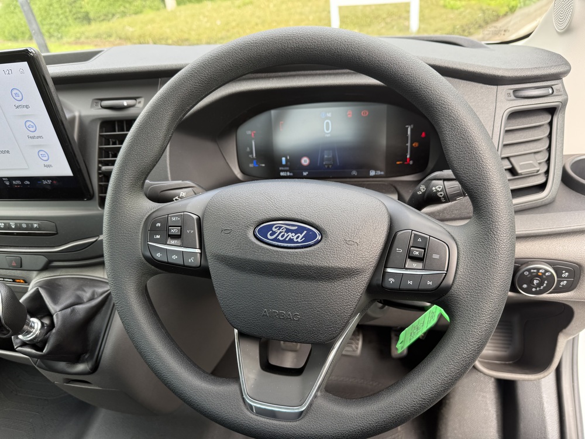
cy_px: 220
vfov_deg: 56.8
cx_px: 292
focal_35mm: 24
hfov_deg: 71.6
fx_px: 406
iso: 80
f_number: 1.78
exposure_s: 1/138
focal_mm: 6.76
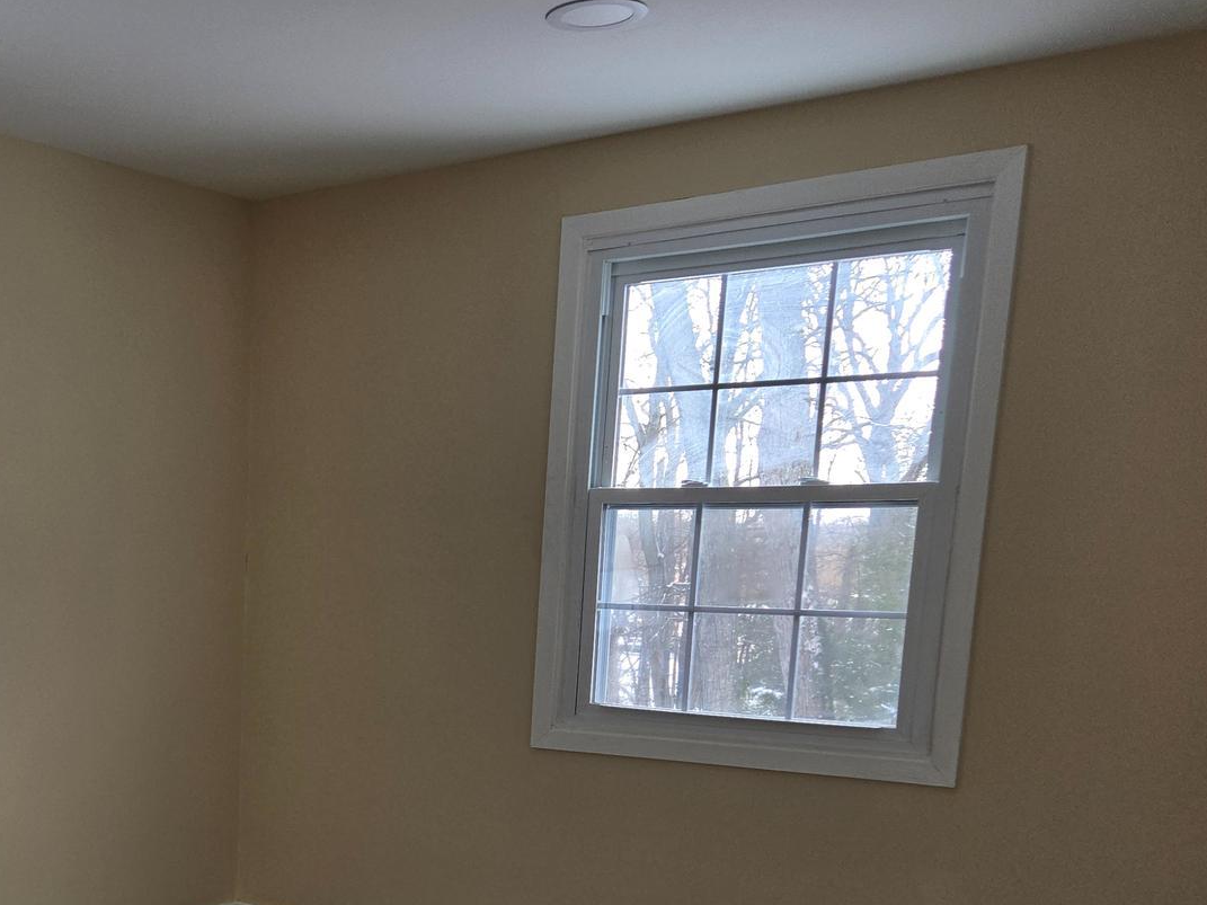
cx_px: 115
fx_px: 1534
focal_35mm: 44
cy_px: 824
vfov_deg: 31.3
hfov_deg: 39.7
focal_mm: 5.4
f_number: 1.8
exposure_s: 1/120
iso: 32
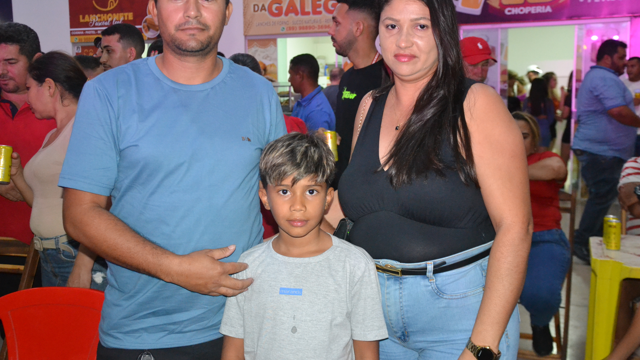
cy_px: 157
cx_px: 321
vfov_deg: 26.5
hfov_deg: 45.5
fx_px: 764
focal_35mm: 45
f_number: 4
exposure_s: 1/60
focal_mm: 28
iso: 3200
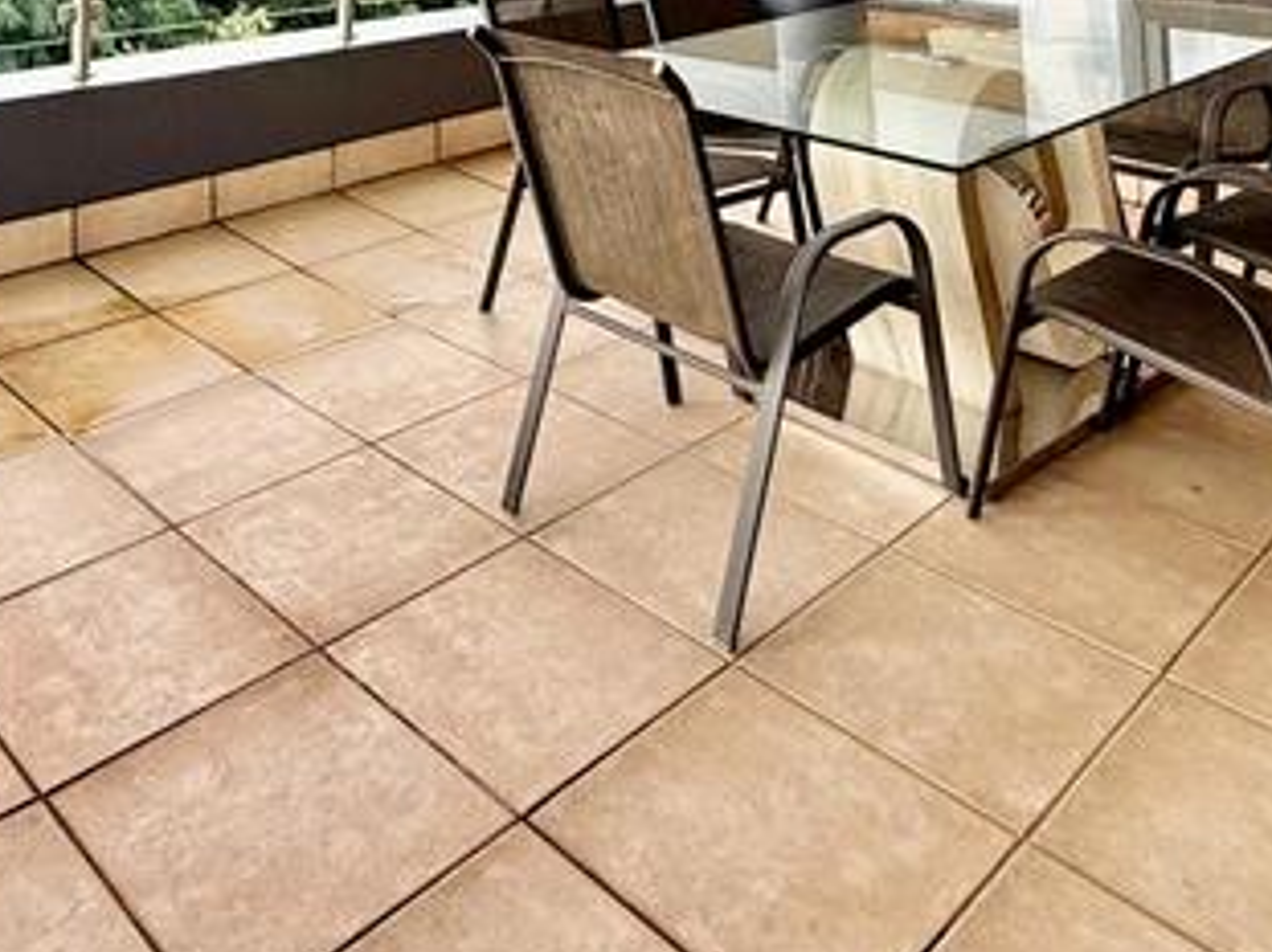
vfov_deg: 32.2
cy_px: -217
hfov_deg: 50.7
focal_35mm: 36
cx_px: 462
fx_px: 1322
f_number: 2.2
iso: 64
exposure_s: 1/142
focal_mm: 2.22
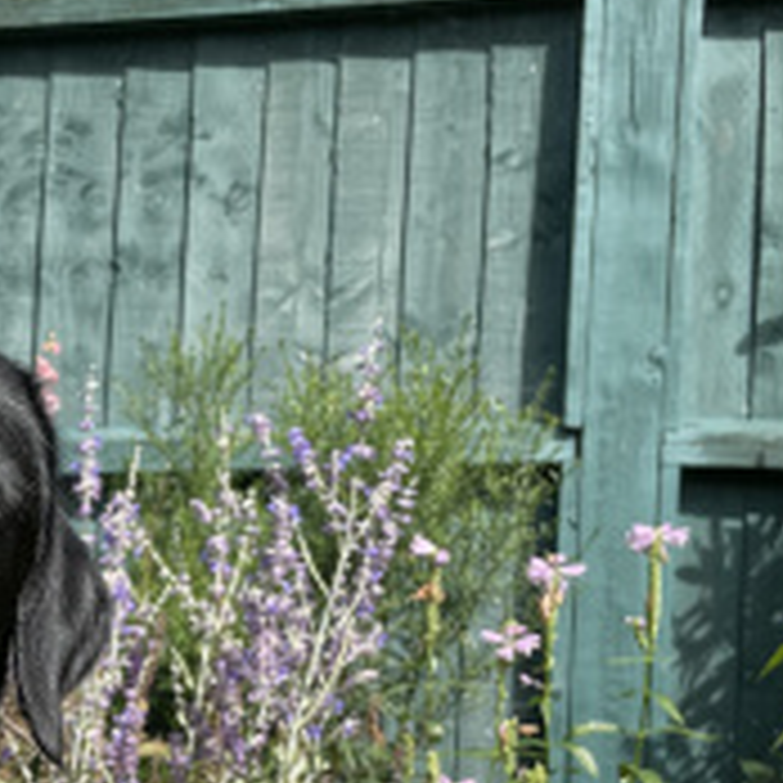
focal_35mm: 89
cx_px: -302
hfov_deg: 17.9
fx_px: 2278
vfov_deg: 18.6
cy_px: 918
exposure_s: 1/1453
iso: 32
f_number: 1.6
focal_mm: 4.2
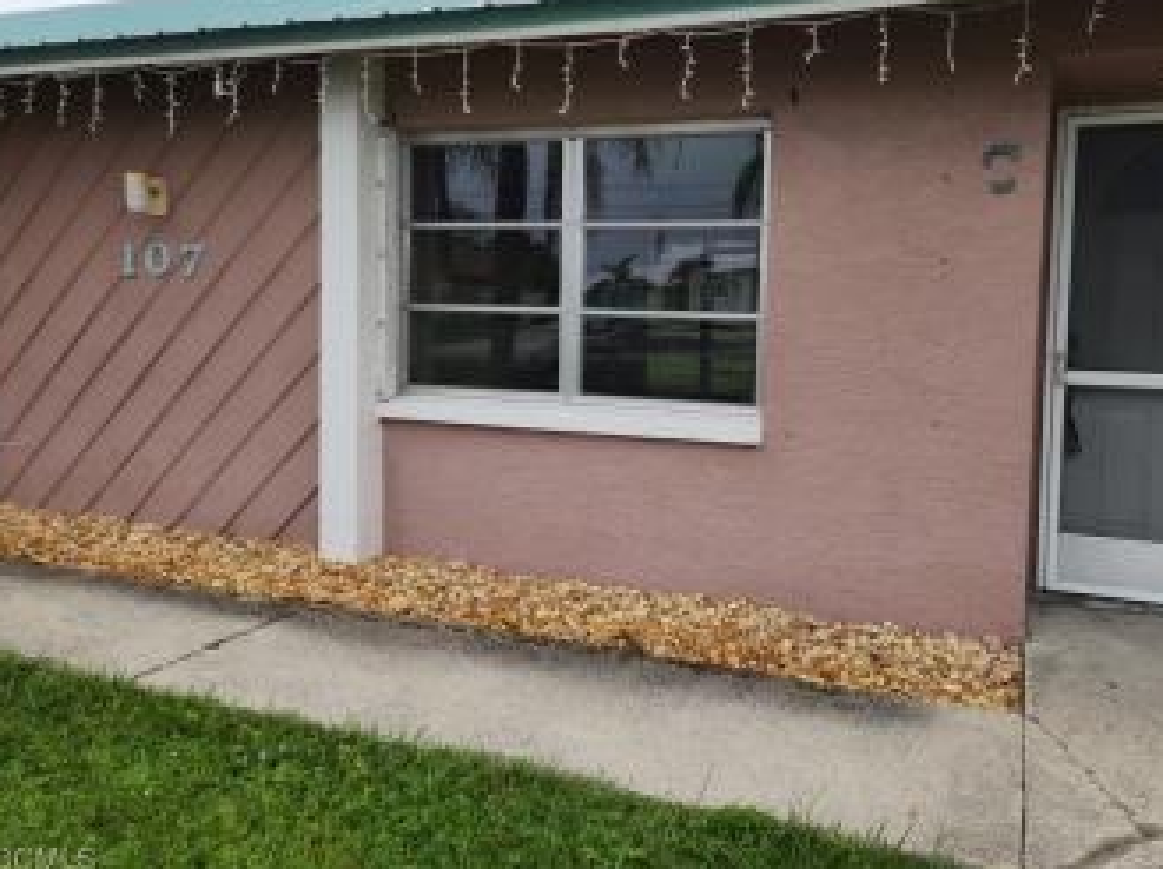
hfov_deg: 63.2
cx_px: 672
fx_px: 940
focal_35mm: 28
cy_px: 360
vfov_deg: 49.4
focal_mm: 5.4
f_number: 1.8
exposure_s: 1/331
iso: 20
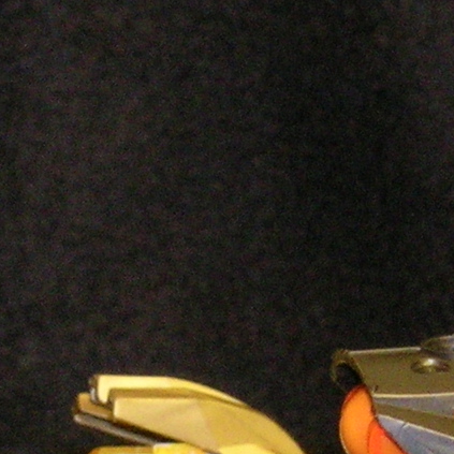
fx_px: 6425
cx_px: -249
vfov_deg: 4.0
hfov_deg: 4.0
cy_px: 519
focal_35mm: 433
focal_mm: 16.7
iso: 200
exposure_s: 2
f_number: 4.1
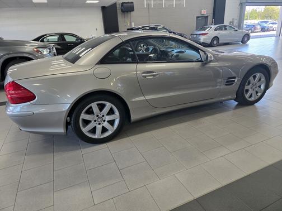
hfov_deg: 73.9
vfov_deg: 58.9
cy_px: 106
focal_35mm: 23
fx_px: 187
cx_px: 141
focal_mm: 6.3
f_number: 1.7
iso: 160
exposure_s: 1/180
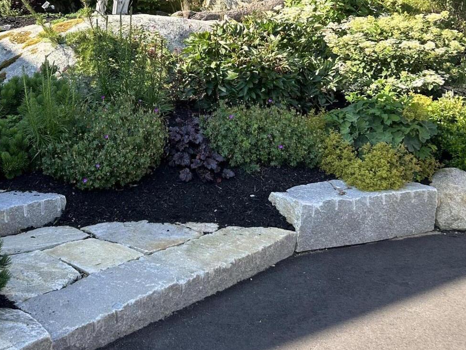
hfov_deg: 36.0
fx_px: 714
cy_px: 72
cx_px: 180
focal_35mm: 53
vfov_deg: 27.0
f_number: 1.5
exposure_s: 1/827
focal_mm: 5.7
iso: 50
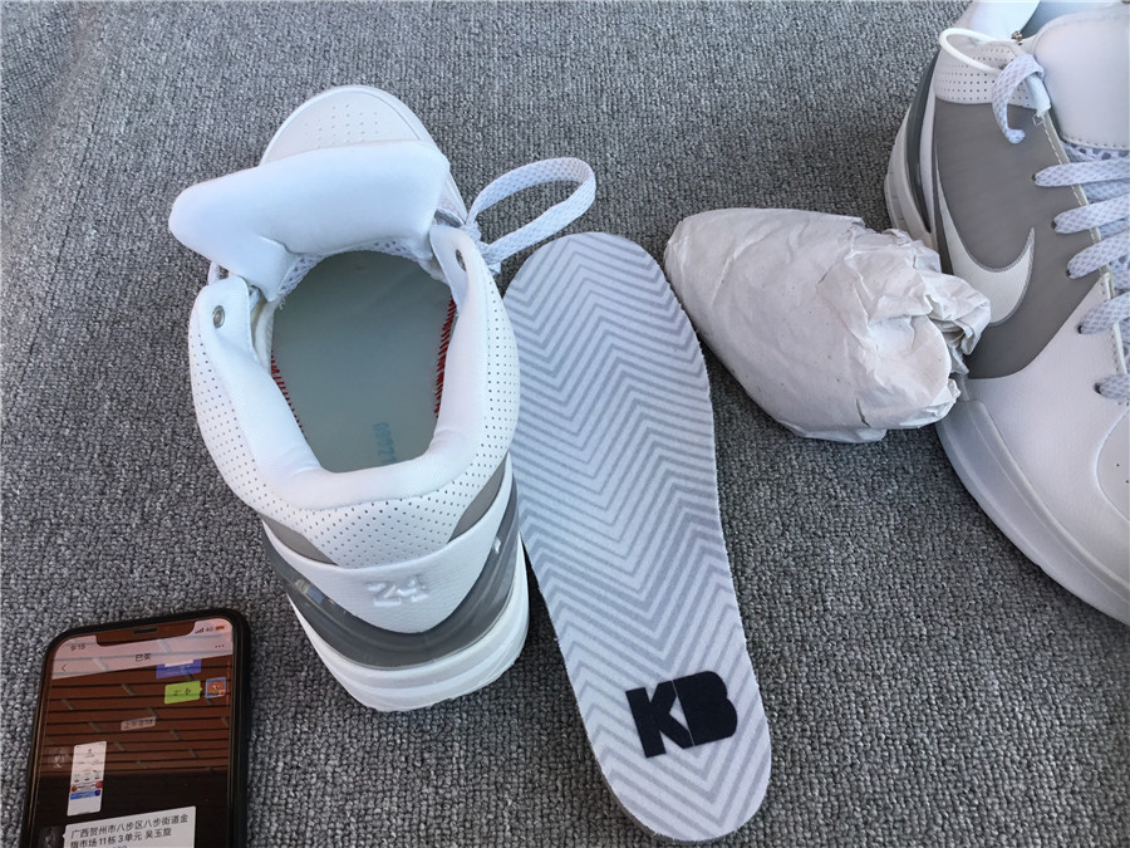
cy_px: 424
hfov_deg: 58.4
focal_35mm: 31
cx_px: 565
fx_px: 1012
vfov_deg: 45.4
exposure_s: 1/229
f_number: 2.4
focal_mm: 3.3
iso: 25
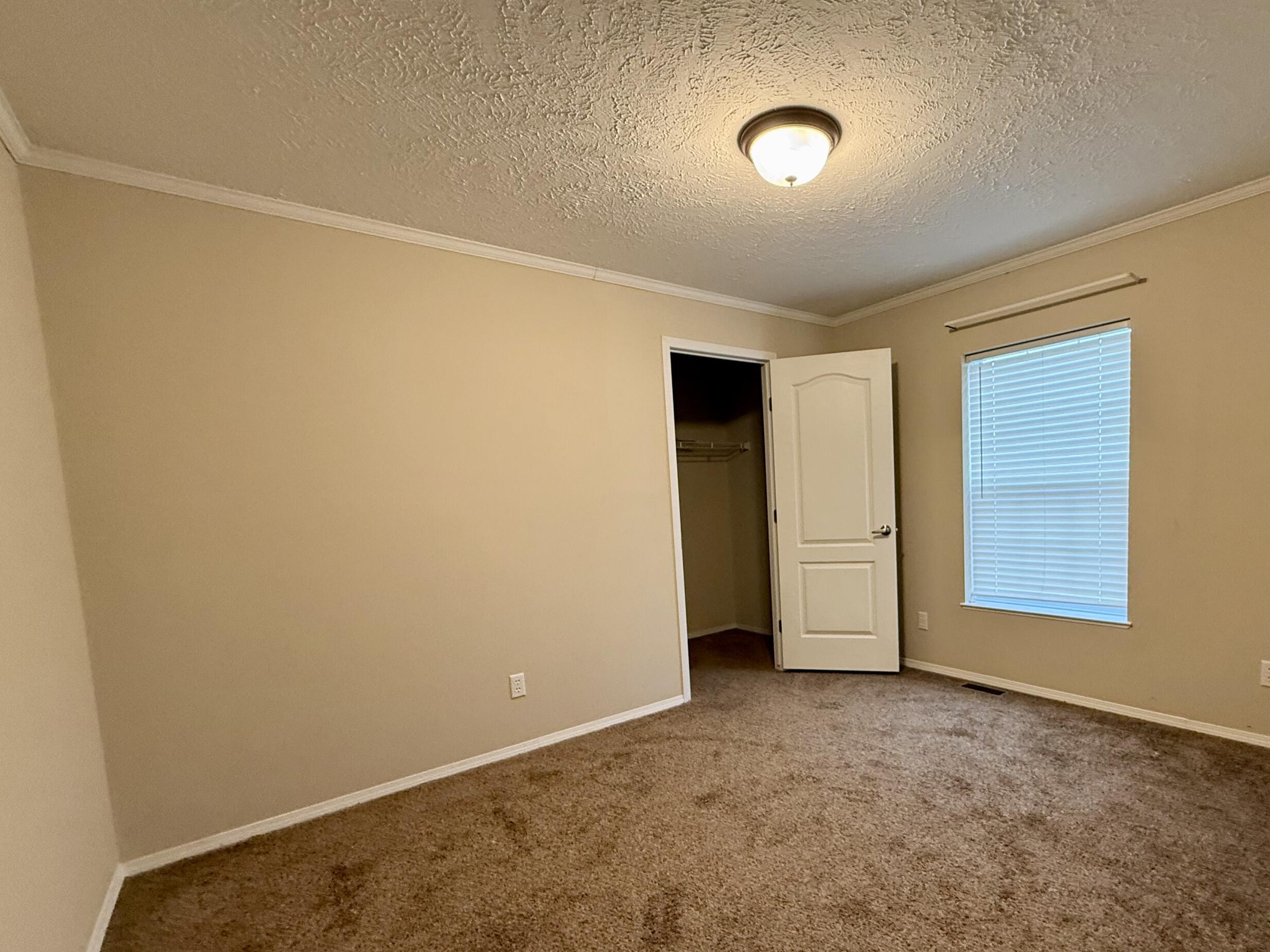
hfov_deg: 90.0
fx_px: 624
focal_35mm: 17
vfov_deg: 74.3
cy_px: 545
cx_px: 755
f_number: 2.2
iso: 320
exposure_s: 1/60
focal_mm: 2.22
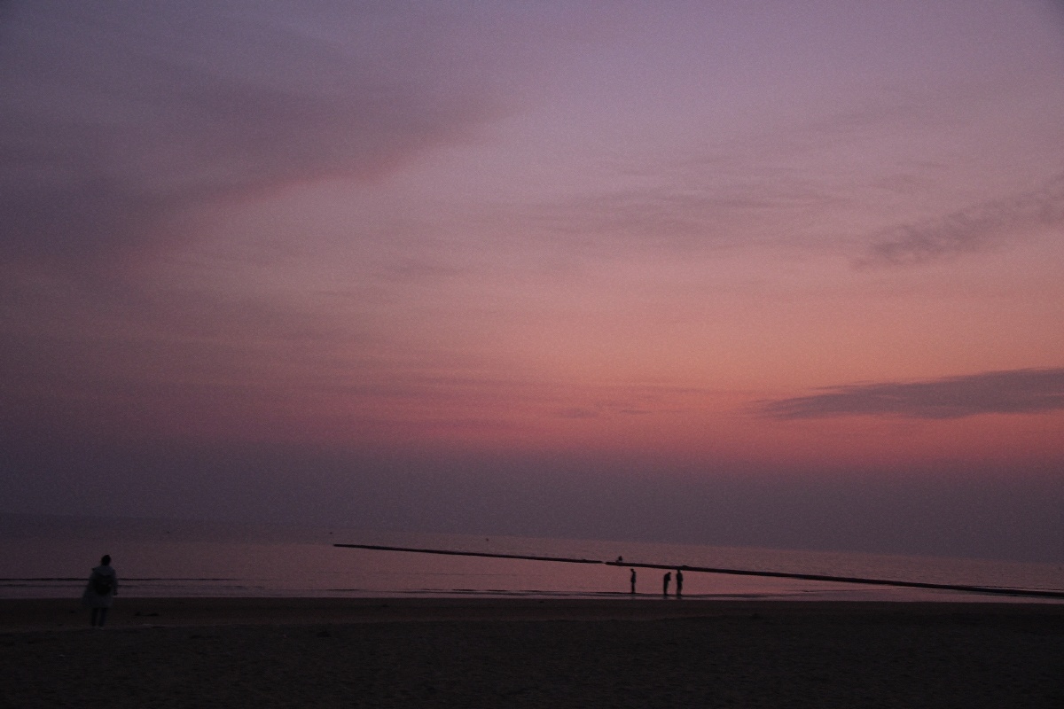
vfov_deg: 29.9
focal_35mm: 45
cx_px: 532
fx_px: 1330
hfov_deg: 43.6
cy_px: 354
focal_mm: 30
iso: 800
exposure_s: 1/50
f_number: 4.2
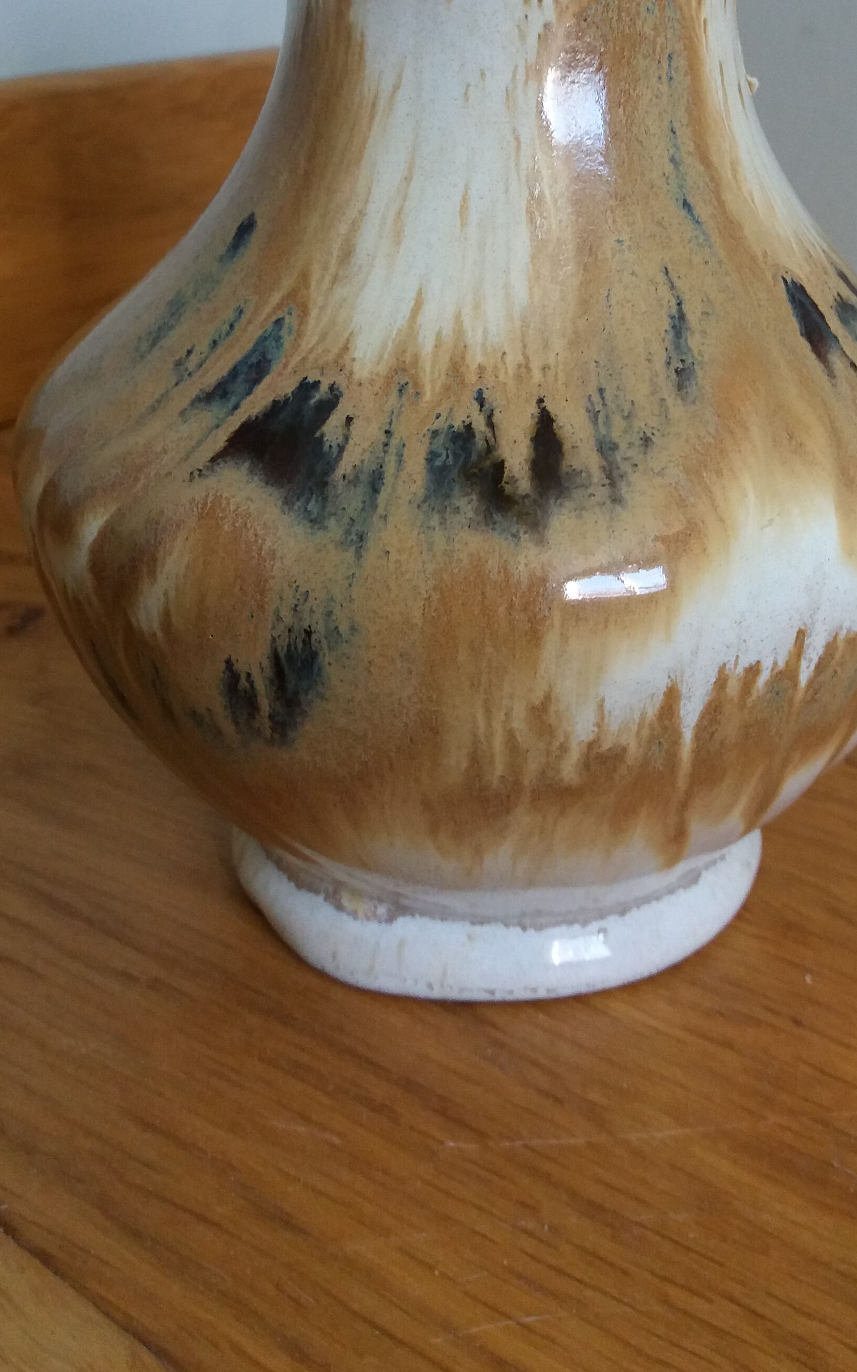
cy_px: 297
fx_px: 1757
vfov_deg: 41.0
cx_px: 540
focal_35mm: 47
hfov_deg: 27.3
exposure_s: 1/30
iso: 125
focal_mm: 3.7
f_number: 1.9
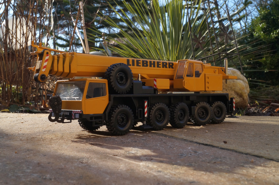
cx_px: 140
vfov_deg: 31.9
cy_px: 92
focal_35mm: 42
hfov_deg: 46.4
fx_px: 325
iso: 500
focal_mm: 28
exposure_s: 1/60
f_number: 22
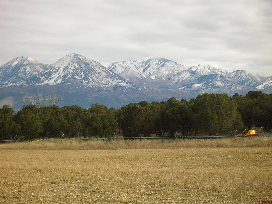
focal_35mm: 102
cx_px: 136
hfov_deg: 19.3
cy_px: 102
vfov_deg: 14.5
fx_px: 801
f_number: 8.2
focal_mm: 17.1
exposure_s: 1/118
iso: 69
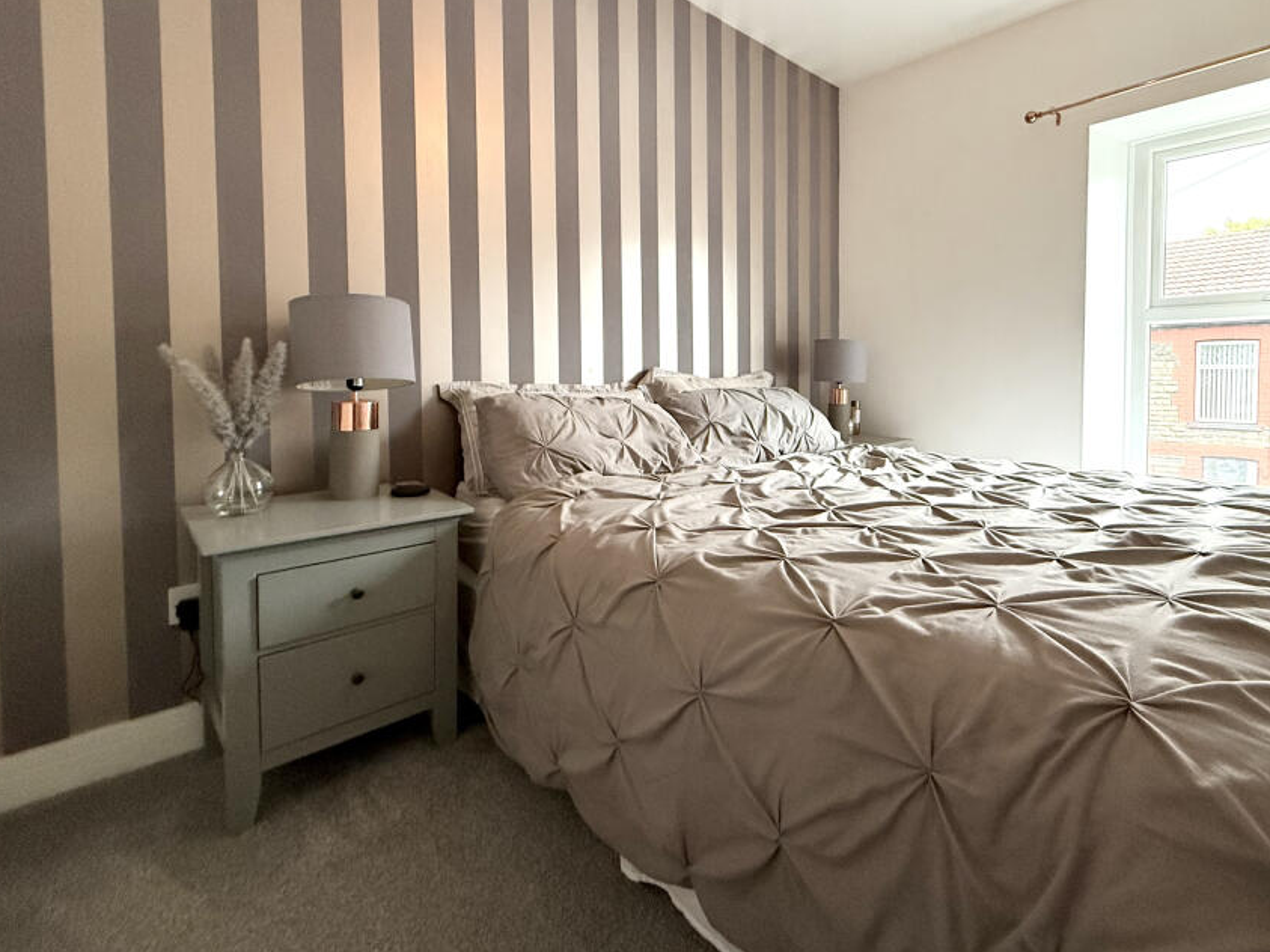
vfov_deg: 74.2
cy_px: 401
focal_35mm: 17
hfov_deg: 89.8
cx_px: 765
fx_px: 624
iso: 500
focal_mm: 2.22
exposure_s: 1/100
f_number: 2.2
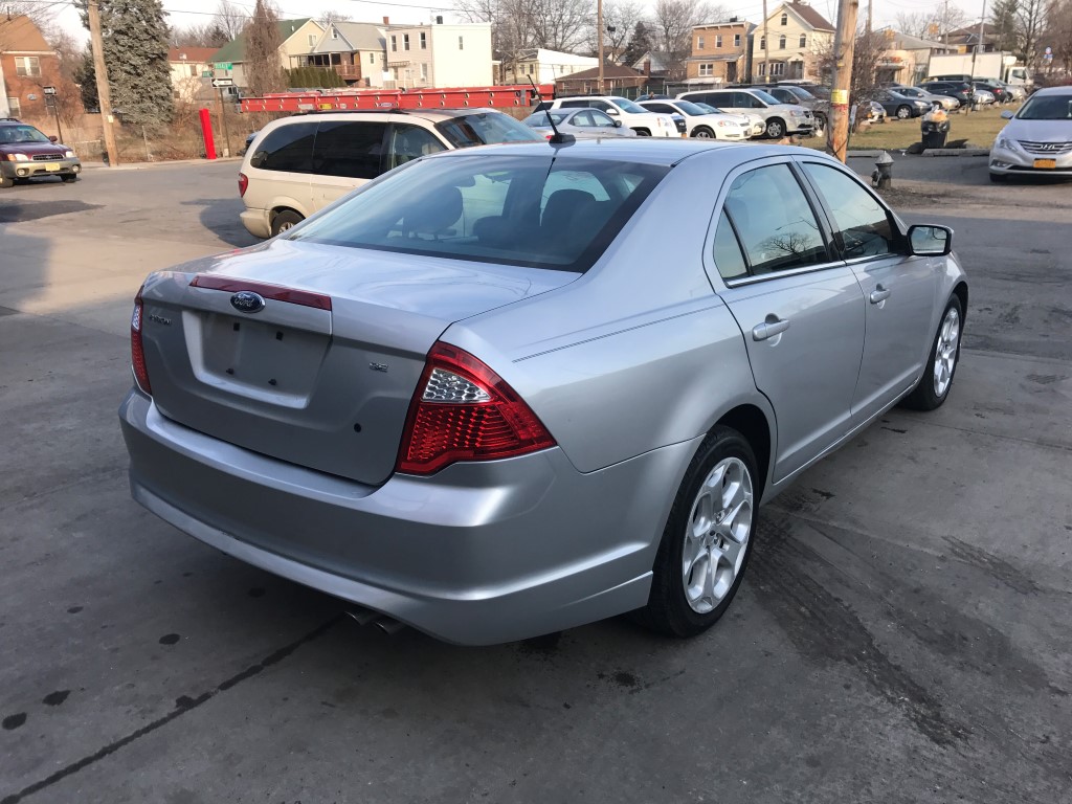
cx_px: 536
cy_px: 402
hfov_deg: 63.4
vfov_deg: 49.7
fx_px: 867
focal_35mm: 28
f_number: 1.8
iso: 20
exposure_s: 1/638
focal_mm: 3.99
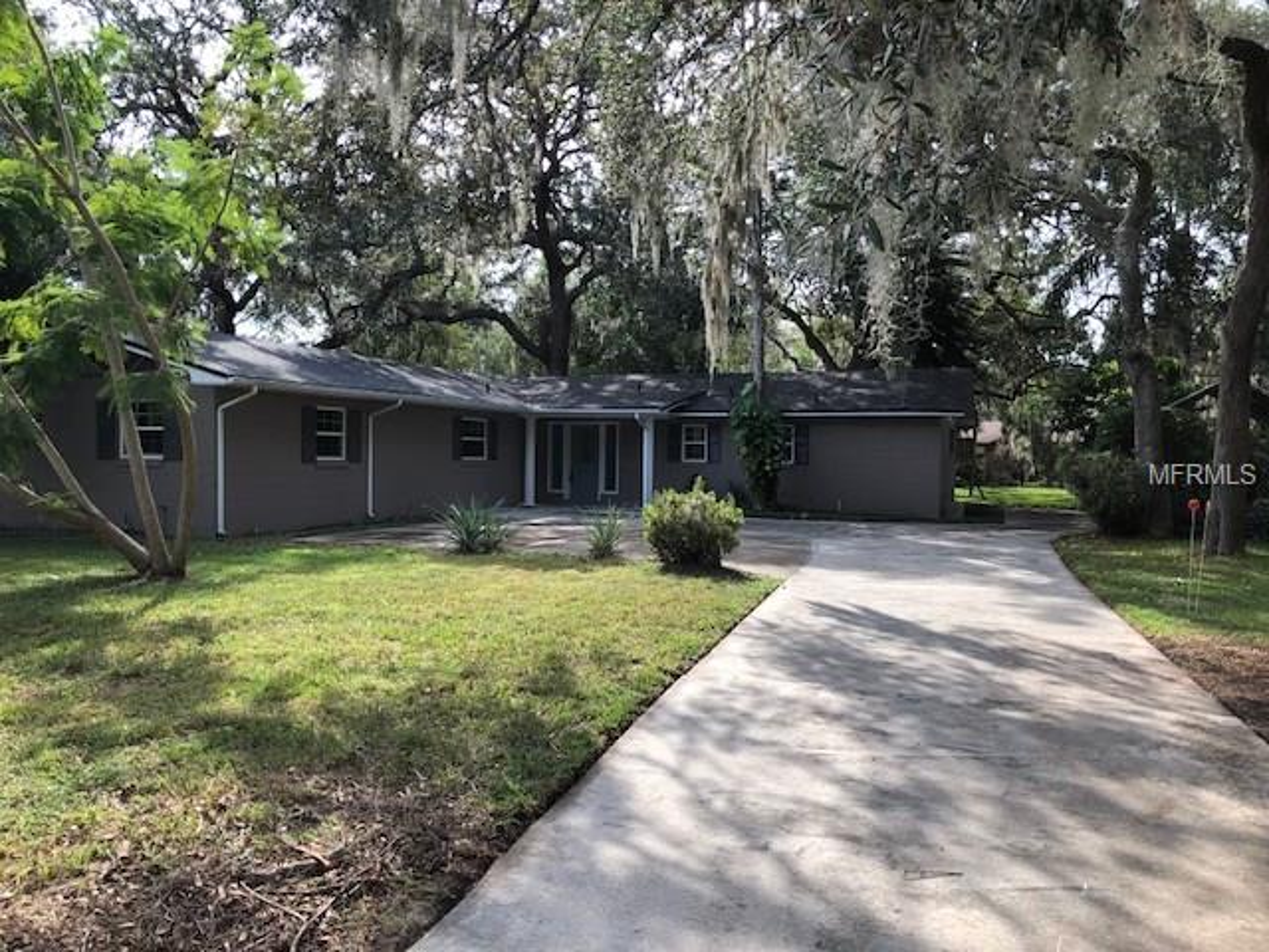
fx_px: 1063
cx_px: 634
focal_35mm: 29
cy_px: 476
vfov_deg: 48.2
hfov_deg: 61.7
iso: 20
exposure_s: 1/489
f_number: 1.8
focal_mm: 3.99
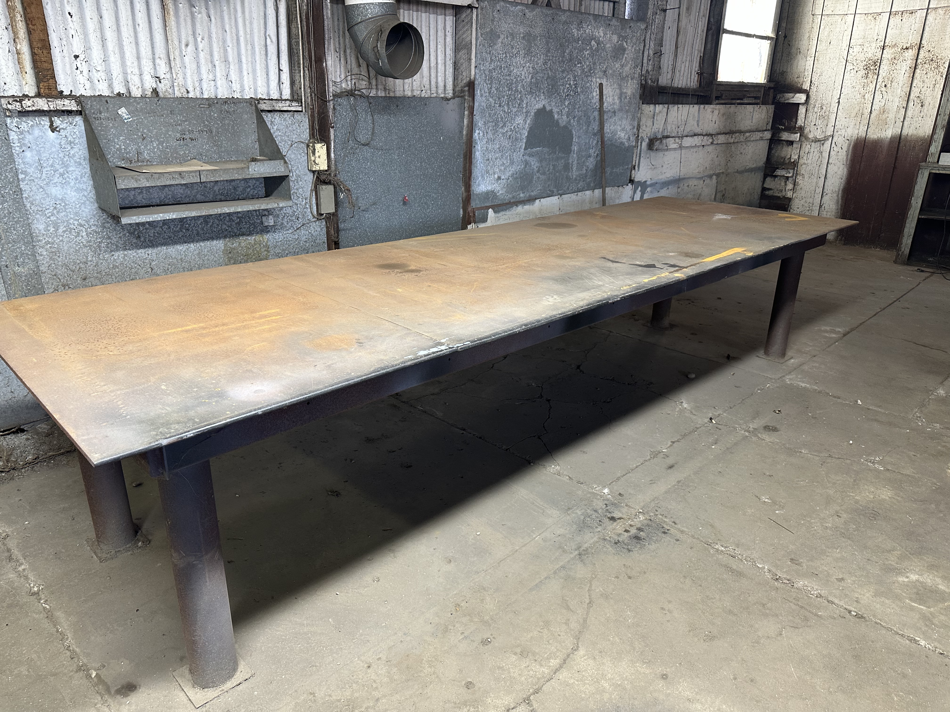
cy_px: 356
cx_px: 475
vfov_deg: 56.8
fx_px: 659
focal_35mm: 24
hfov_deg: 71.6
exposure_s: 1/60
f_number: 1.78
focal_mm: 6.86
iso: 160
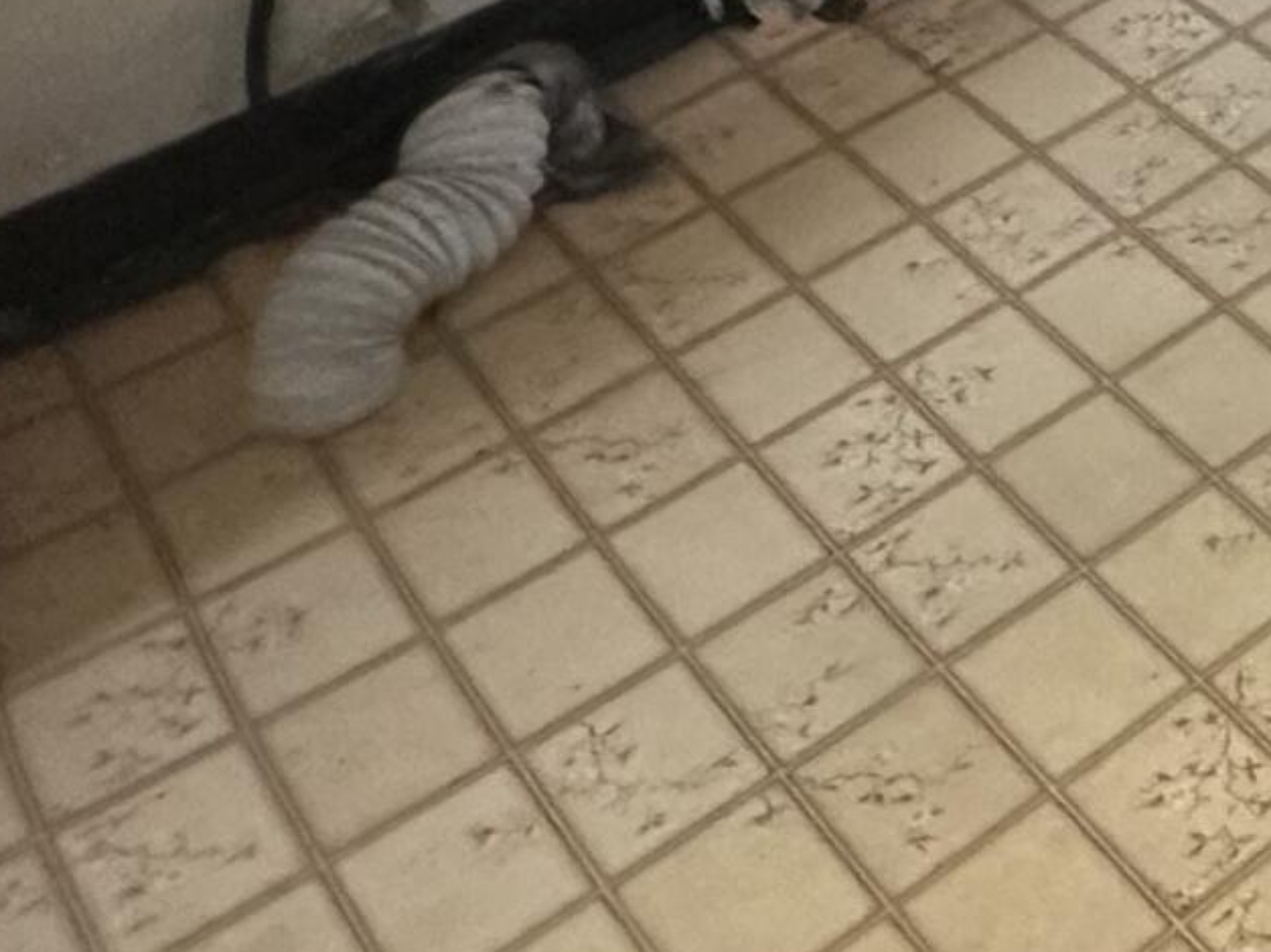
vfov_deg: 19.6
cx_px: 1881
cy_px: -403
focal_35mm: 67
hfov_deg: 23.5
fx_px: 2460
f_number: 2.2
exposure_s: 1/60
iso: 500
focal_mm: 2.22
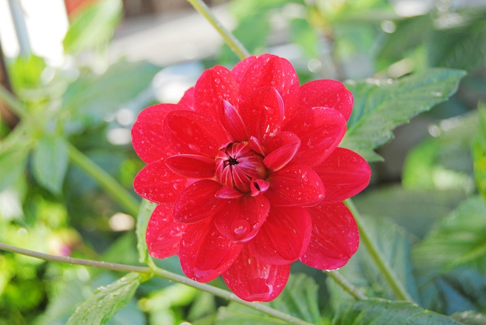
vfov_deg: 18.7
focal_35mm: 73
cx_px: 243
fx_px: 987
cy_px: 164
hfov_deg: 27.7
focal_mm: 48
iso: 100
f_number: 5.6
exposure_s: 1/40
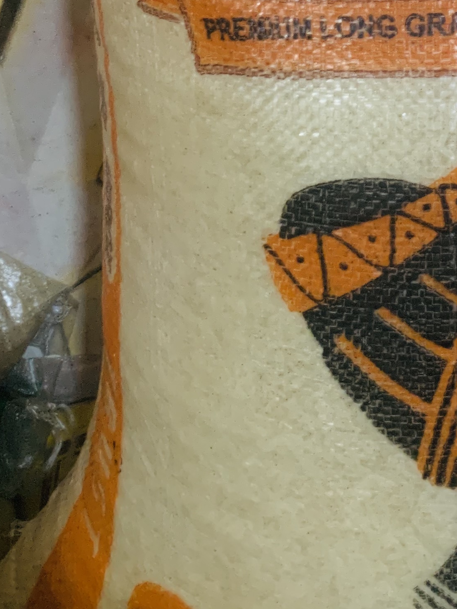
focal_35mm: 71
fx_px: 1250
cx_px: 450
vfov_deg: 25.0
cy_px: -96
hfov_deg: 20.1
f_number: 1.8
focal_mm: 4.25
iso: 400
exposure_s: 1/40
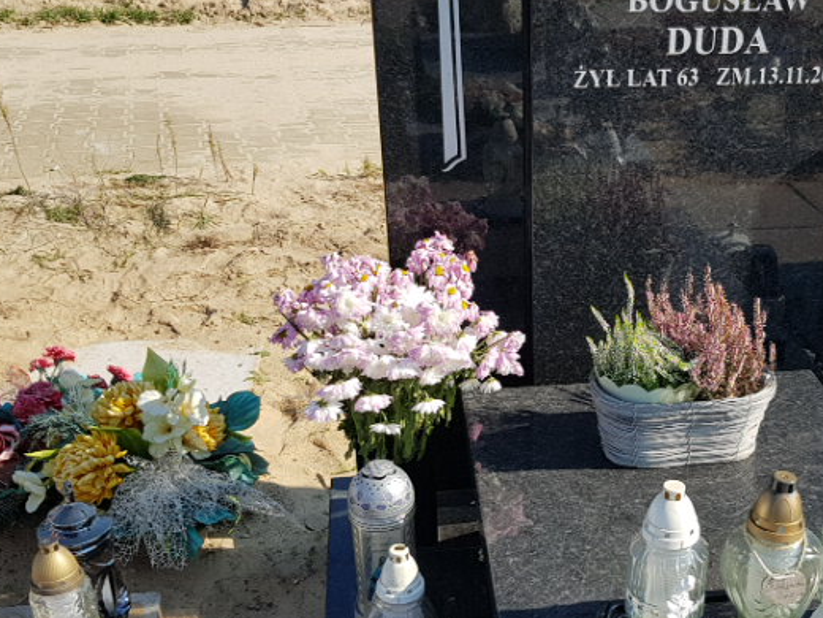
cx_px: 609
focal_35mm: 48
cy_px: 388
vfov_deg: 30.1
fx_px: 1141
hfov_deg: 38.7
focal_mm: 4.2
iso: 40
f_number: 1.7
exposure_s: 1/1612
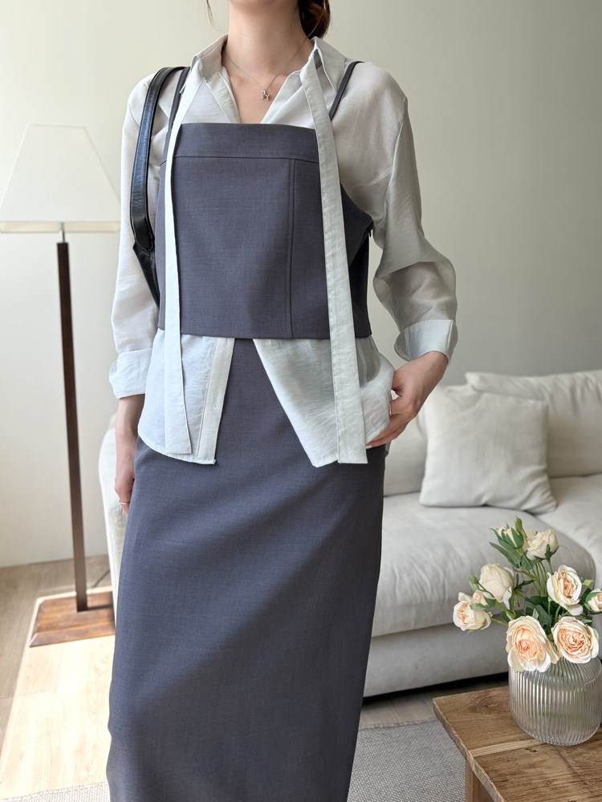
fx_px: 603
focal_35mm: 26
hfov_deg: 53.1
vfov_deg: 67.3
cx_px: 301
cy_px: 401
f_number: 1.6
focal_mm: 5.96
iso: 40
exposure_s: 1/237
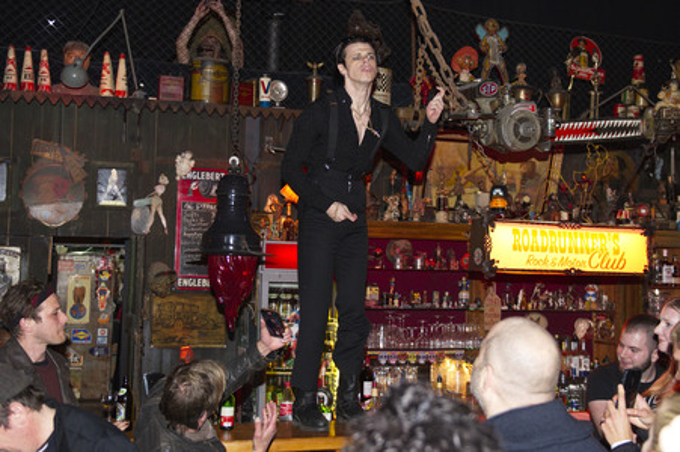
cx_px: 340
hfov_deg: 58.8
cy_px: 226
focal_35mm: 32
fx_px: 604
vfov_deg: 41.1
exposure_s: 1/160
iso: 1250
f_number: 3.2
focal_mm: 32
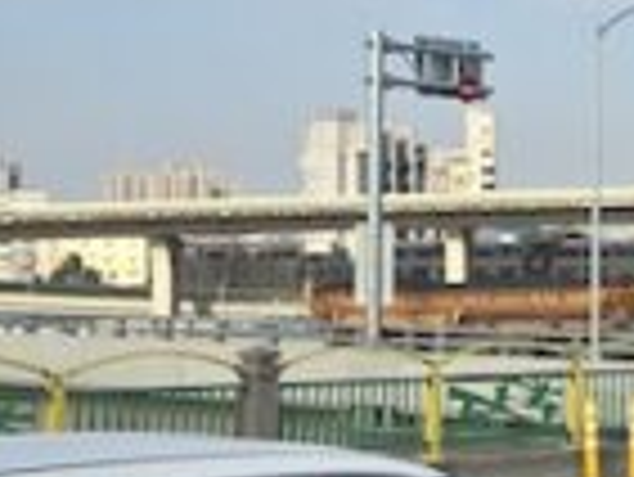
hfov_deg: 15.0
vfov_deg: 11.9
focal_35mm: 125
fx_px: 2291
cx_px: 854
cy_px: 248
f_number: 1.7
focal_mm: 6.3
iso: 12
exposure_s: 1/619
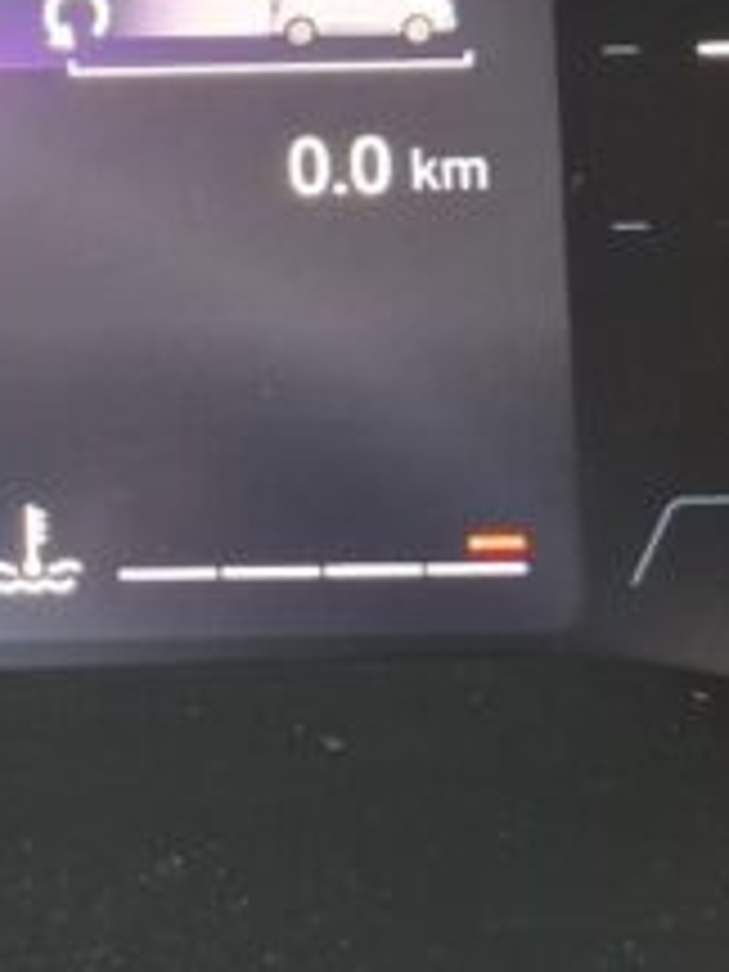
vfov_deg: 18.0
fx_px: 3061
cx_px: -472
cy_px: 292
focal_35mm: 109
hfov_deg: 12.7
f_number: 1.8
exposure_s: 1/33
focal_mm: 5.54
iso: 250
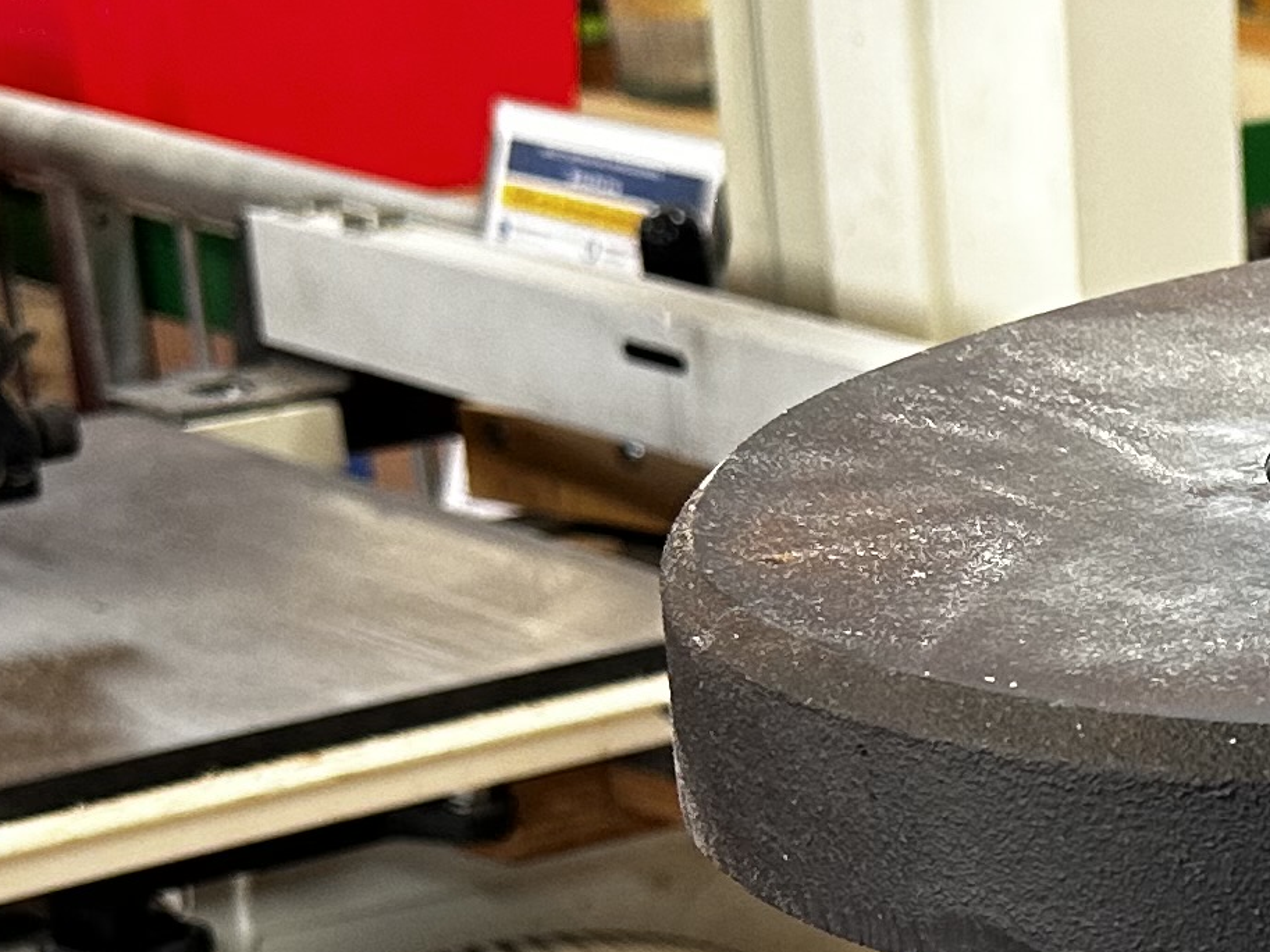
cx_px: 1808
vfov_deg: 13.3
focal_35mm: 106
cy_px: 1362
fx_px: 3889
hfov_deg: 17.1
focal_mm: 6.86
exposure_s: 1/50
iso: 160
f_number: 1.78
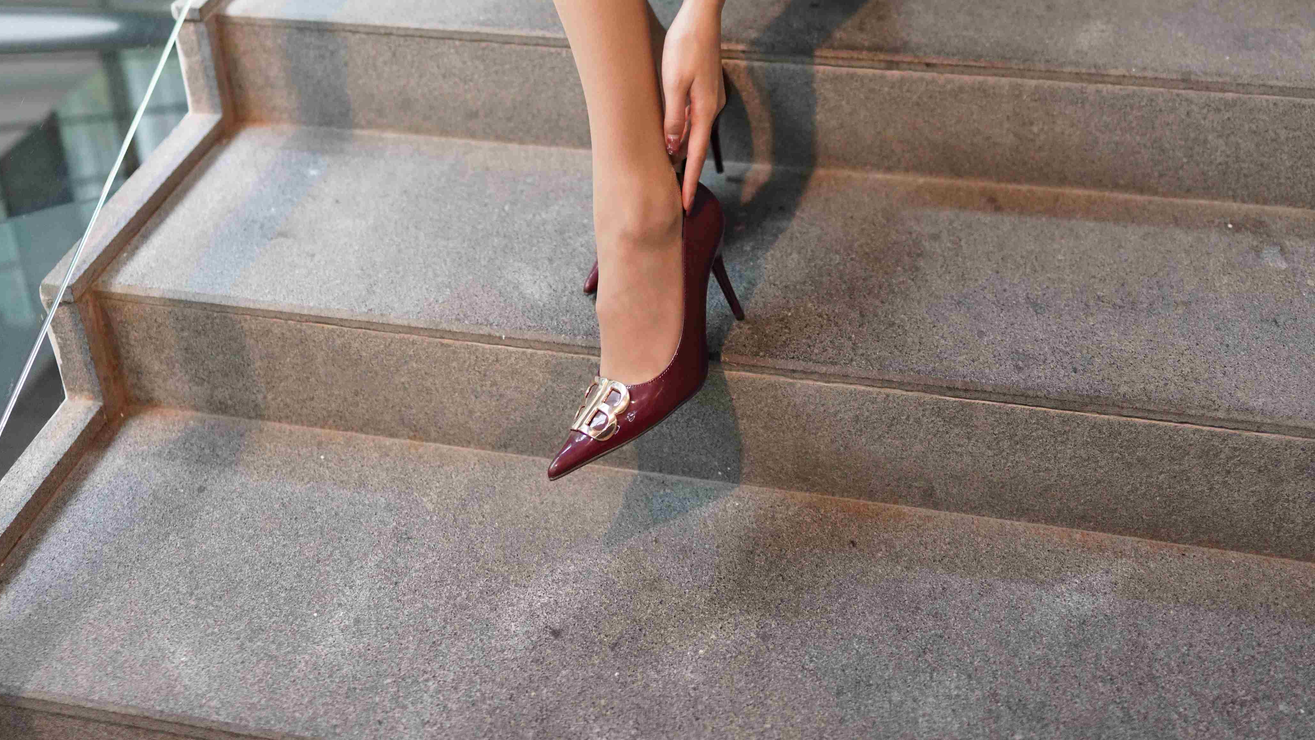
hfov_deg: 52.8
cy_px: -217
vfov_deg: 26.5
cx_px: 658
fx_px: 1325
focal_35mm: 38
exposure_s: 1/160
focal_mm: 24
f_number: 1.6
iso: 2500
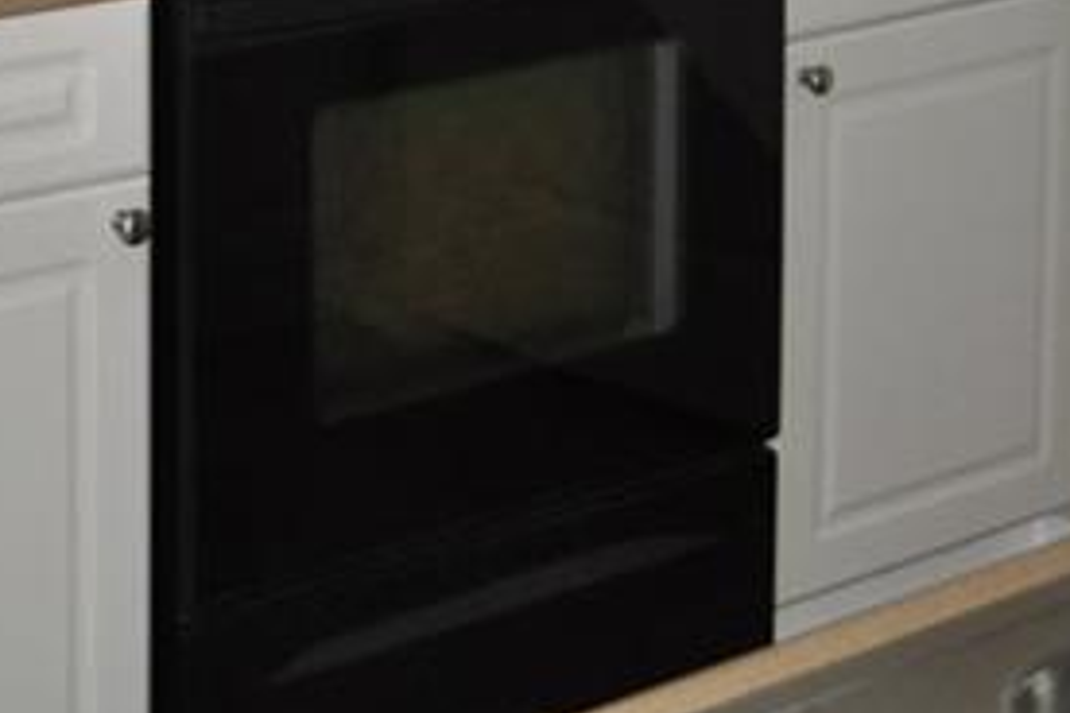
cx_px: -213
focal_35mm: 100
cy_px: -560
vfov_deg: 12.5
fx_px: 2972
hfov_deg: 19.2
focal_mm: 18
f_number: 3.5
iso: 800
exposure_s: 1/60
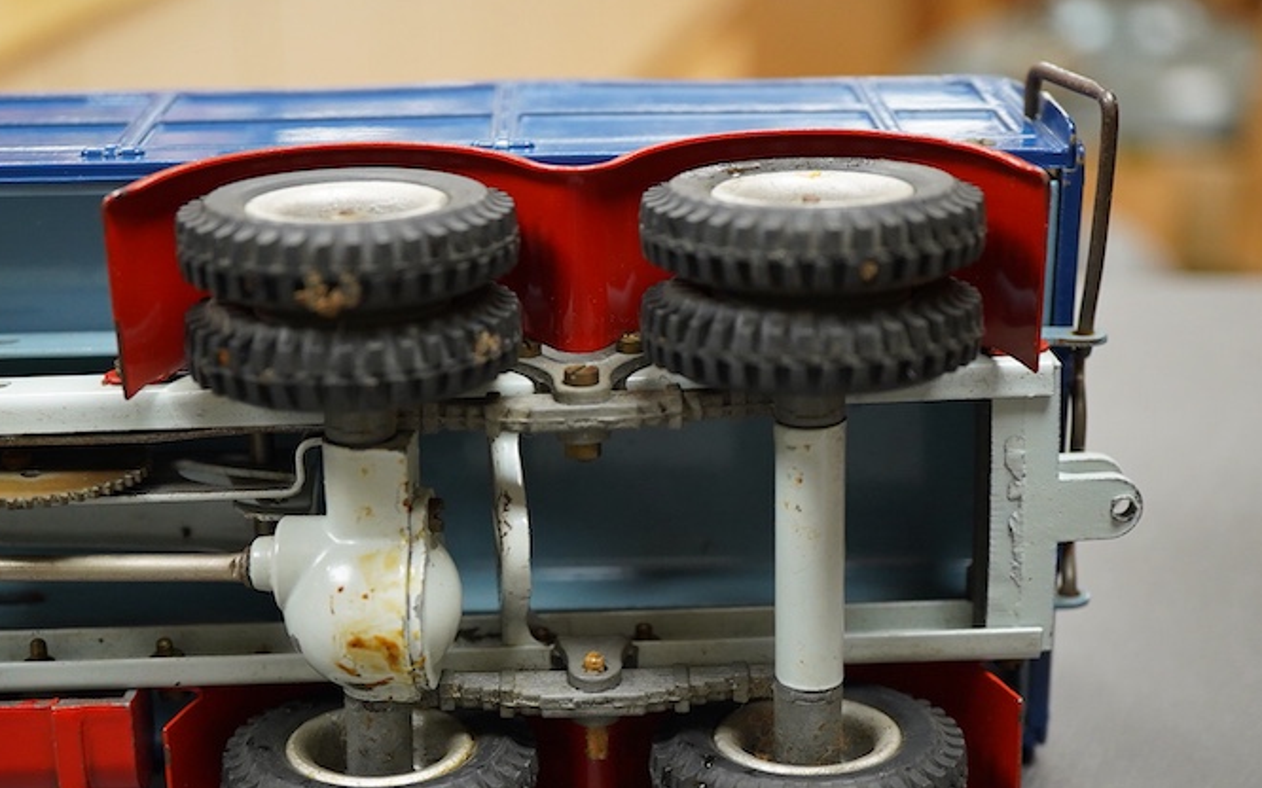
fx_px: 2132
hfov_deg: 33.0
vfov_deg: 20.9
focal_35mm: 62
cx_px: 582
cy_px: 517
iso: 1250
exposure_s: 1/125
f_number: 4
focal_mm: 30
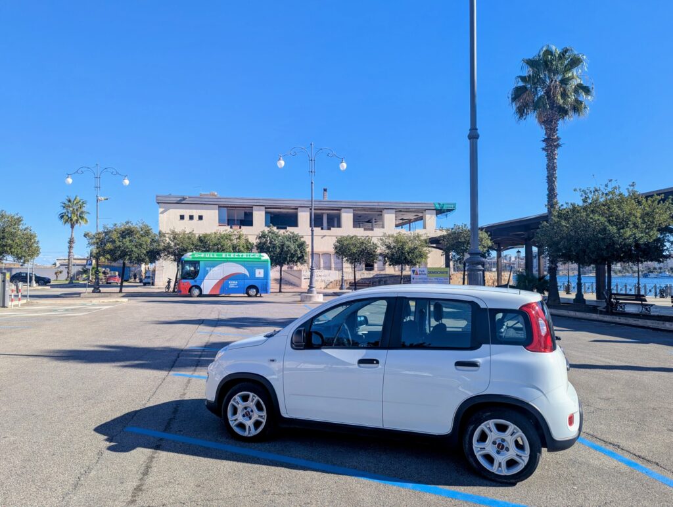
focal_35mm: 24
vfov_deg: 56.9
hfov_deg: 71.5
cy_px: 254
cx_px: 336
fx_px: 467
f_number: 1.85
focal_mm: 6.81
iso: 47
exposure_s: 1/1618
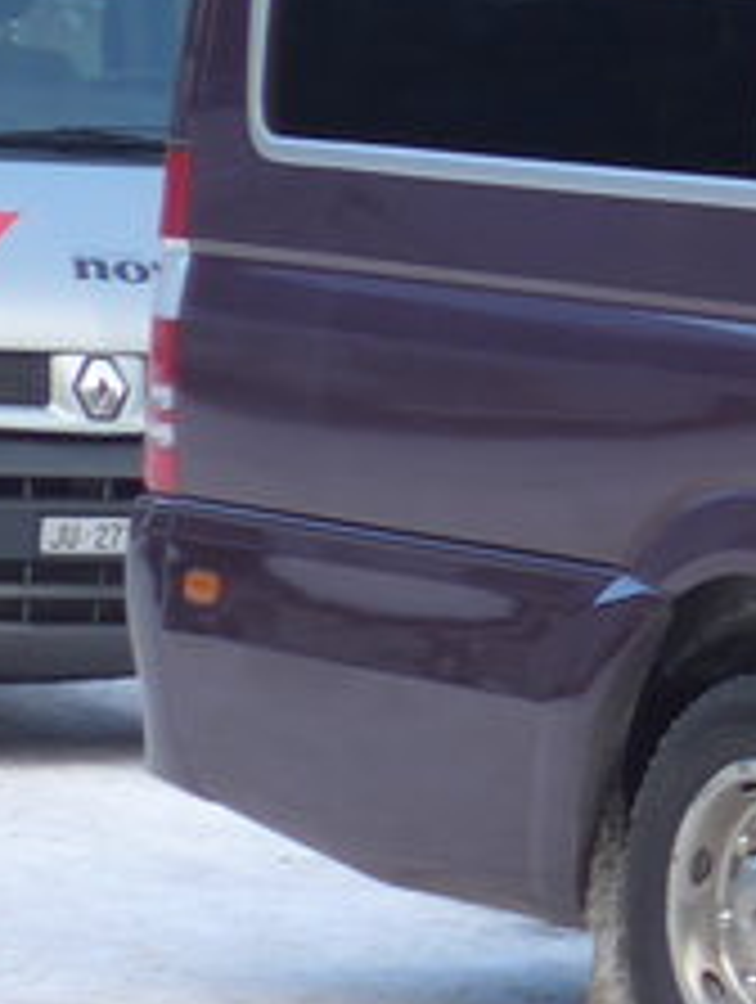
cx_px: 2574
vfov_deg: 8.0
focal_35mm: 247
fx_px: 7172
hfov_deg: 5.5
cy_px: 306
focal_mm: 9.5
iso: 80
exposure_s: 1/160
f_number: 3
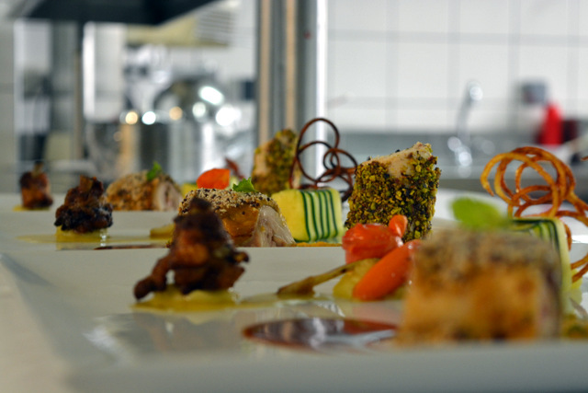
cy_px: 196
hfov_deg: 24.6
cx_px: 294
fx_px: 1348
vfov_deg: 16.6
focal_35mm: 82
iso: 800
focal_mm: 55
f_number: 5.6
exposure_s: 1/30
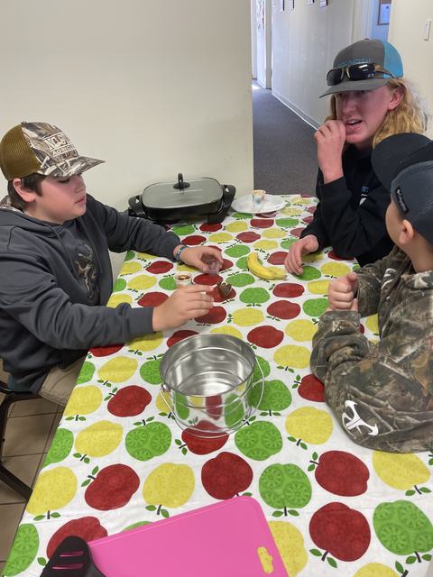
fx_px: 434
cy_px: 288
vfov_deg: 67.3
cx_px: 216
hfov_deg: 53.1
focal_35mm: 26
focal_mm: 5.1
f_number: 1.6
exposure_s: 1/120
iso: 125
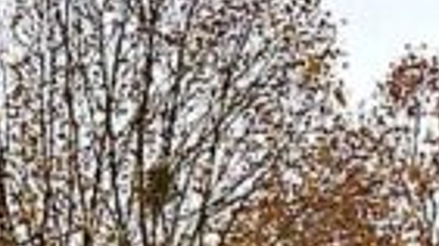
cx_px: 517
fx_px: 1872
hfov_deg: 13.1
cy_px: 894
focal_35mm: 161
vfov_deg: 6.4
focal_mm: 4.25
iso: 40
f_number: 1.8
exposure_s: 1/122
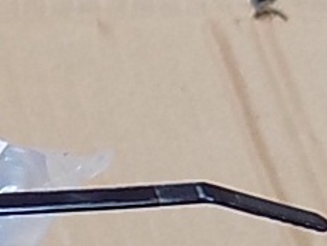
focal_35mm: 160
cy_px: 510
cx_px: -331
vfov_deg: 8.7
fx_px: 1513
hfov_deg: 11.2
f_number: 3.1
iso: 125
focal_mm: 4
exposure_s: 1/30
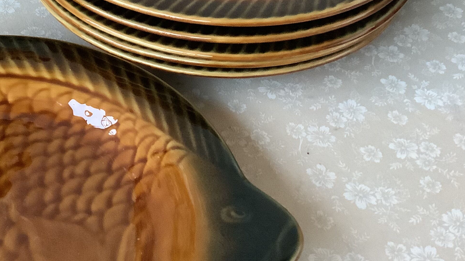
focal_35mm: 57
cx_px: 168
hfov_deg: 36.3
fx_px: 703
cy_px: 6
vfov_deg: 20.5
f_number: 2.4
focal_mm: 3.3
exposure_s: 1/25
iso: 500
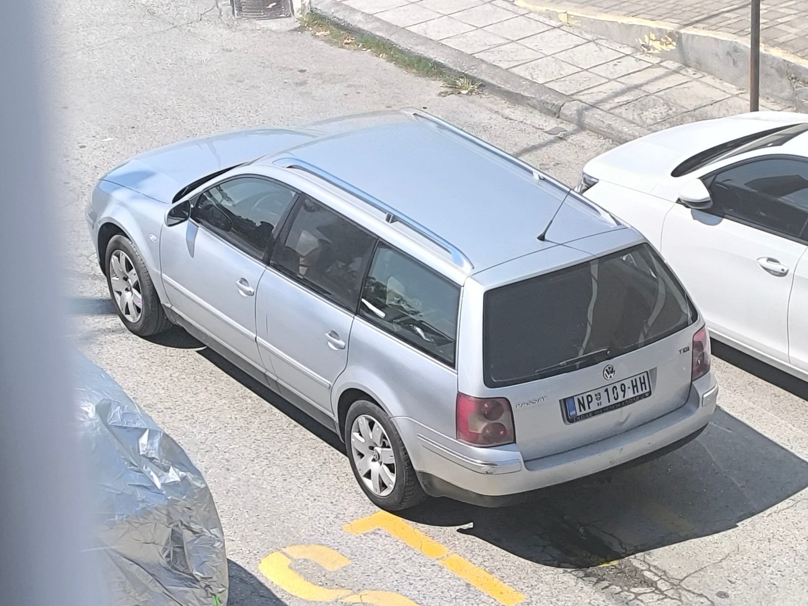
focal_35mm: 46
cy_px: 303
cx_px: 404
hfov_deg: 41.2
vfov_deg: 31.5
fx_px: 1074
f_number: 1.65
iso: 50
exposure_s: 1/1092
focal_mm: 6.14
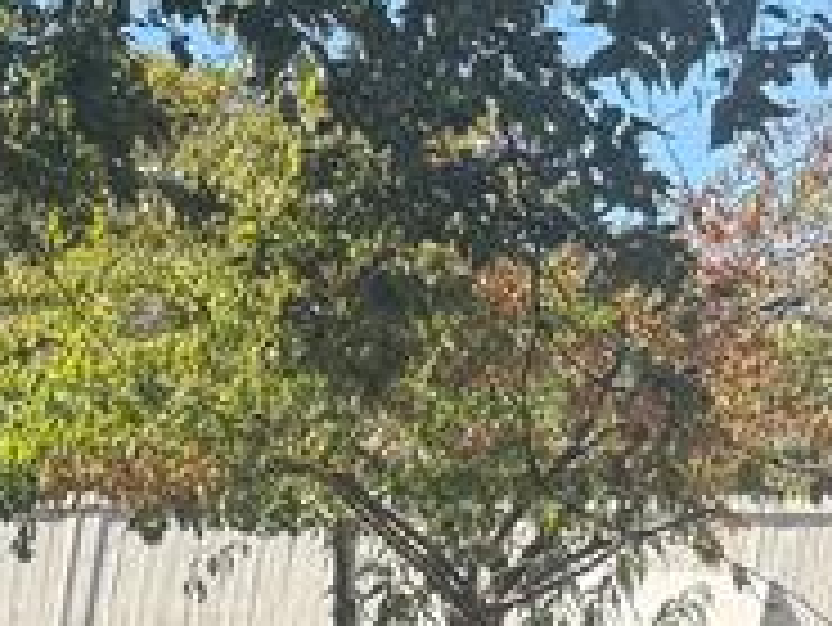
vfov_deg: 11.1
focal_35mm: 133
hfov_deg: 11.9
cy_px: 531
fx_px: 3199
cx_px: -1183
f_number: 1.78
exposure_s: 1/1437
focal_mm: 6.76
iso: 100
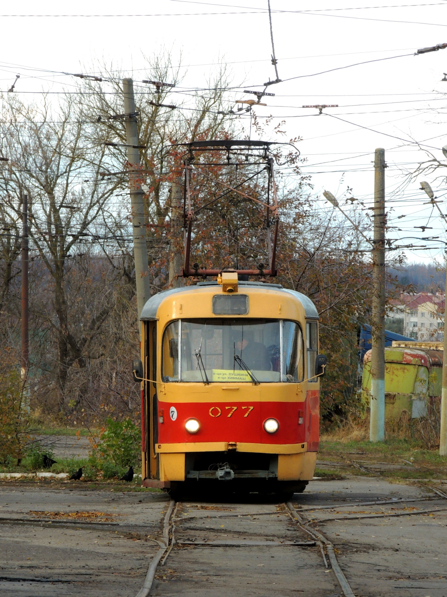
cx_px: 224
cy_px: 298
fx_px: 6887
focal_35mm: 400
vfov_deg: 5.0
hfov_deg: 3.7
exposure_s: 1/250
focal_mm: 71.3
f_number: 4.8
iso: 220
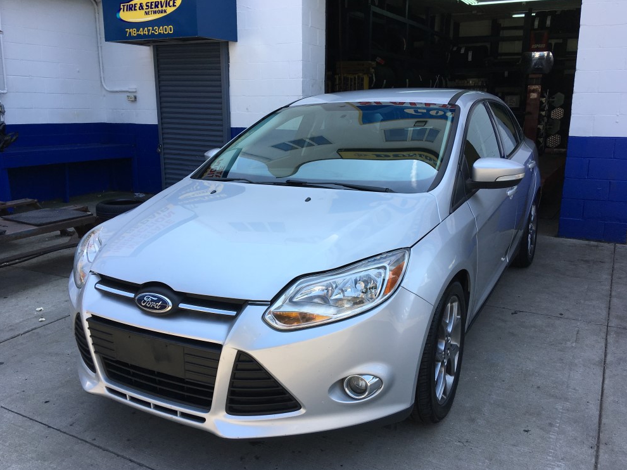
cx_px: 312
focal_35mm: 30
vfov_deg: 46.8
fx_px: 543
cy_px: 241
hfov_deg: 60.0
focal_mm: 4.15
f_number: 2.2
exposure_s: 1/569
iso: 25
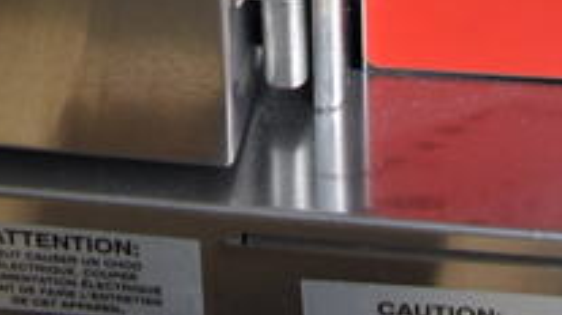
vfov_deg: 7.6
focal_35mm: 125
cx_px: 524
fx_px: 1861
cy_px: -813
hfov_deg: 16.9
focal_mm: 18
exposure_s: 1/30
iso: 125
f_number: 3.5
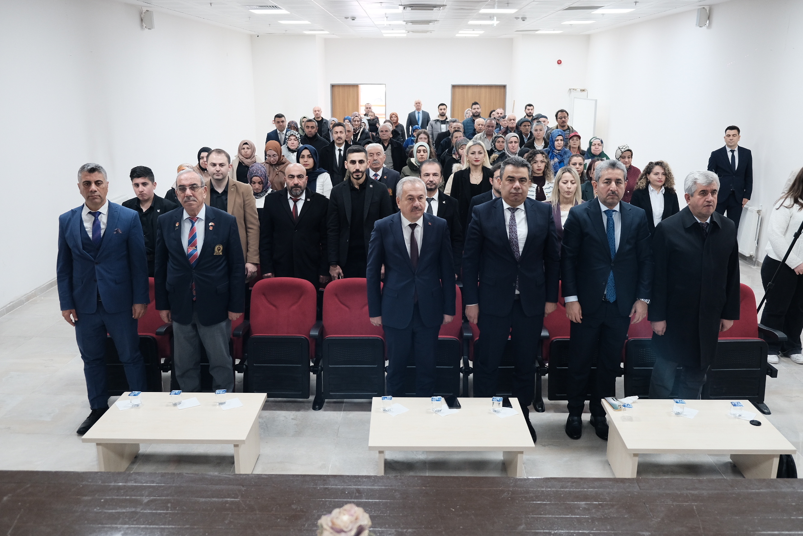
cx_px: 402
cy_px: 268
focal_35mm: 31
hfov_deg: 60.3
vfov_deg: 42.3
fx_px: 691
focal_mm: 20.5
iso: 1000
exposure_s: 1/100
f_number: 3.2
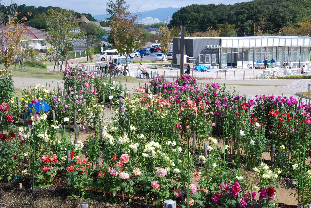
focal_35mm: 63
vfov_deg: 21.6
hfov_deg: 31.9
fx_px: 545
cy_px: 104
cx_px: 156
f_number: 16
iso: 400
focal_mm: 42
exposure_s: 1/200
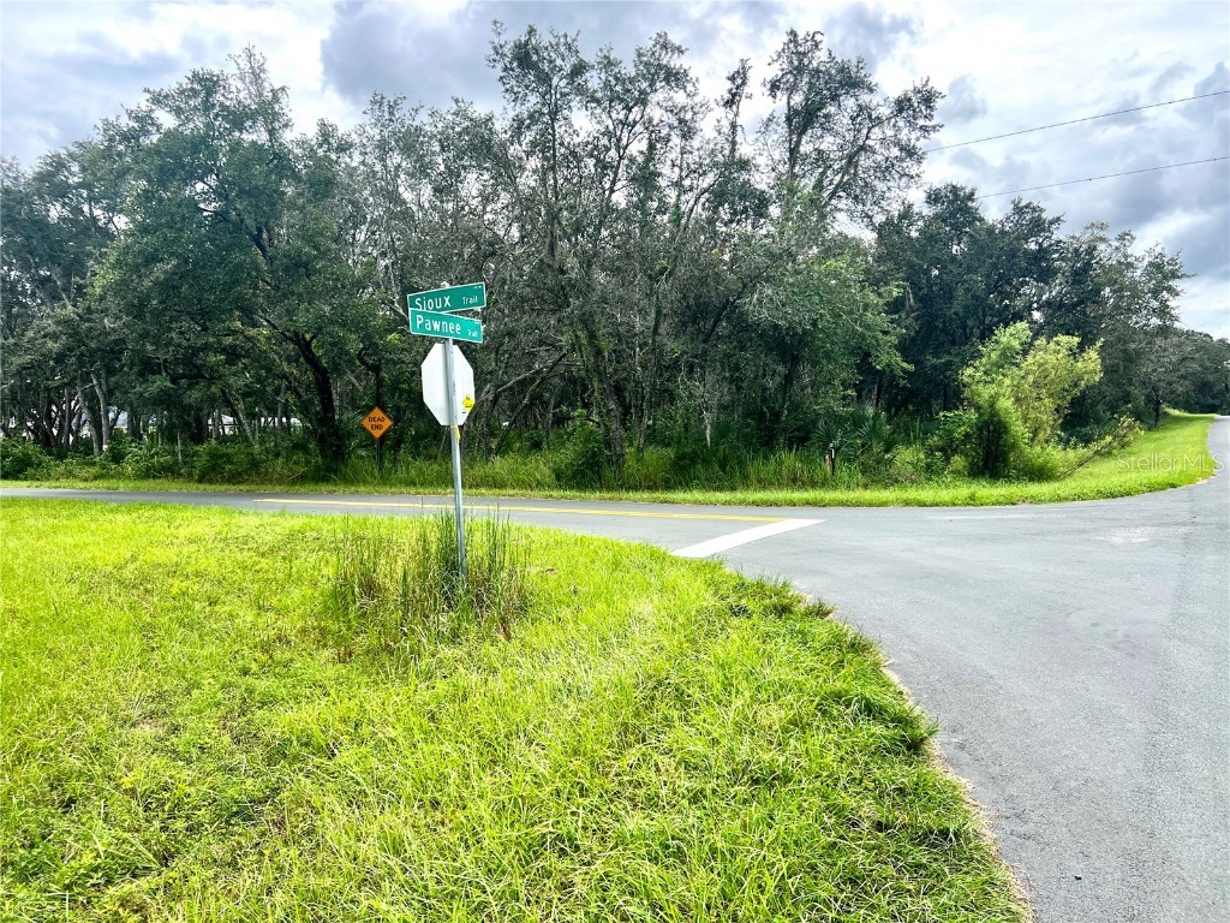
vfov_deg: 53.1
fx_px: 924
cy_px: 462
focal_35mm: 26
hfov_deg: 67.3
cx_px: 615
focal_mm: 5.7
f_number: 1.5
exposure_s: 1/1972
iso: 50
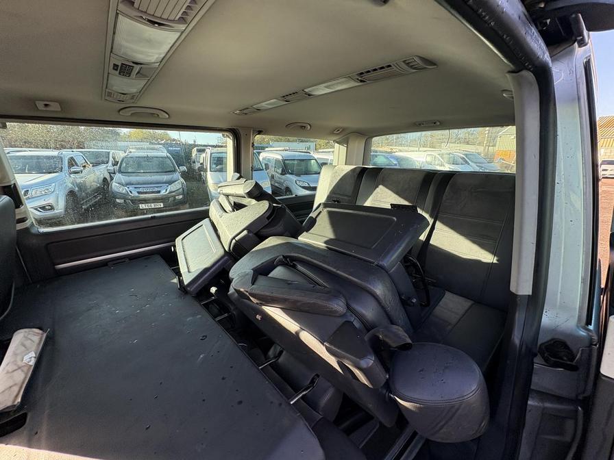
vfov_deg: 85.7
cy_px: 230
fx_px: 248
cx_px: 307
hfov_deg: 102.1
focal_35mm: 14
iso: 64
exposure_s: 1/131
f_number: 2.2
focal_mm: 2.22
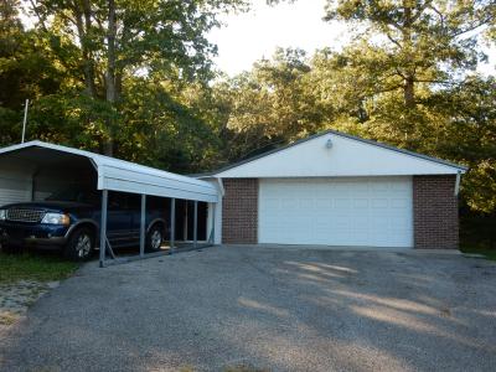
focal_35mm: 30
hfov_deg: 60.0
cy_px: 186
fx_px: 430
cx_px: 248
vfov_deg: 46.8
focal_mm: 5.4
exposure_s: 1/160
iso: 125
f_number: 4
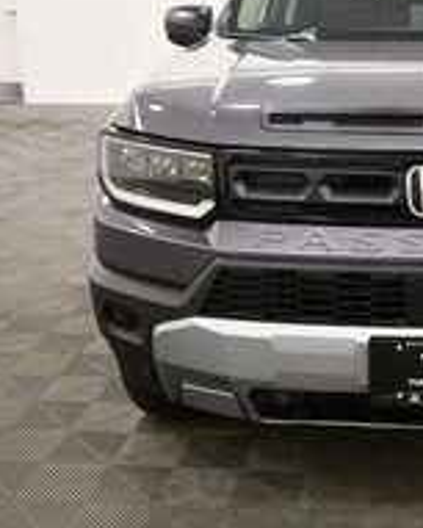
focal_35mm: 59
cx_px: 437
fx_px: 923
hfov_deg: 24.5
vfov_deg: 31.8
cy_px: 192
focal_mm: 20
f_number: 5.6
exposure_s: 1/125
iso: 1250
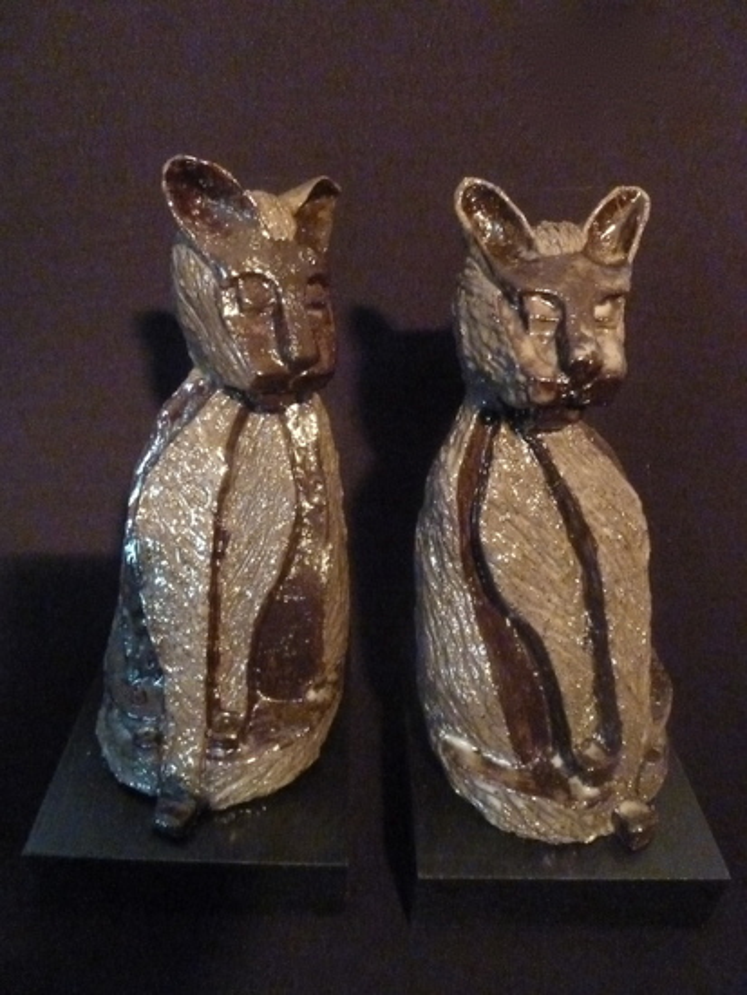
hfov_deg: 54.9
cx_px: 374
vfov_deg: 69.4
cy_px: 498
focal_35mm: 25
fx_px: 719
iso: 1600
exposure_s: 1/30
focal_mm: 4.1
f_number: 3.3
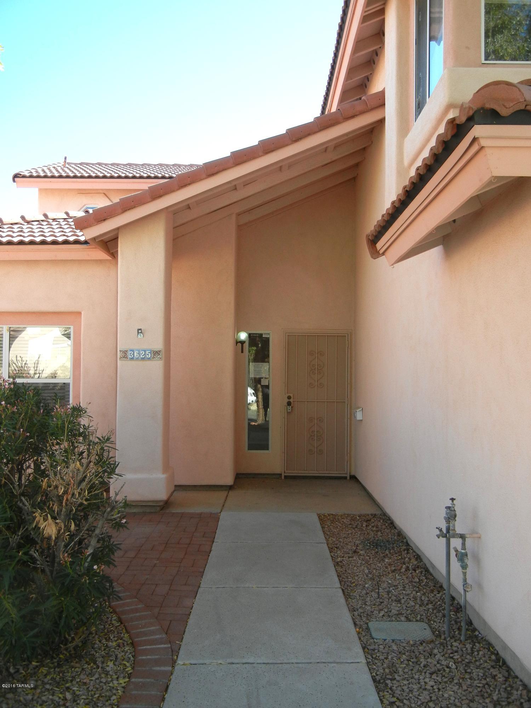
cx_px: 266
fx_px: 614
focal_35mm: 30
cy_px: 354
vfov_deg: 60.0
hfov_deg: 46.8
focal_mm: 5.4
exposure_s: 1/418
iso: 160
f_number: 3.5
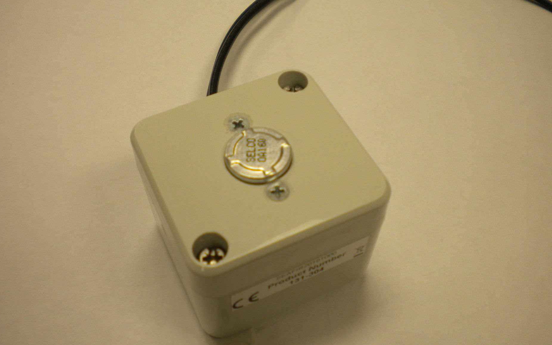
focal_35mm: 40
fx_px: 602
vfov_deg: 32.0
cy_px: 180
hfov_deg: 49.2
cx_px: 255
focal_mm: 6.3
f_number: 3.1
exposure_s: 1/55.8
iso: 98
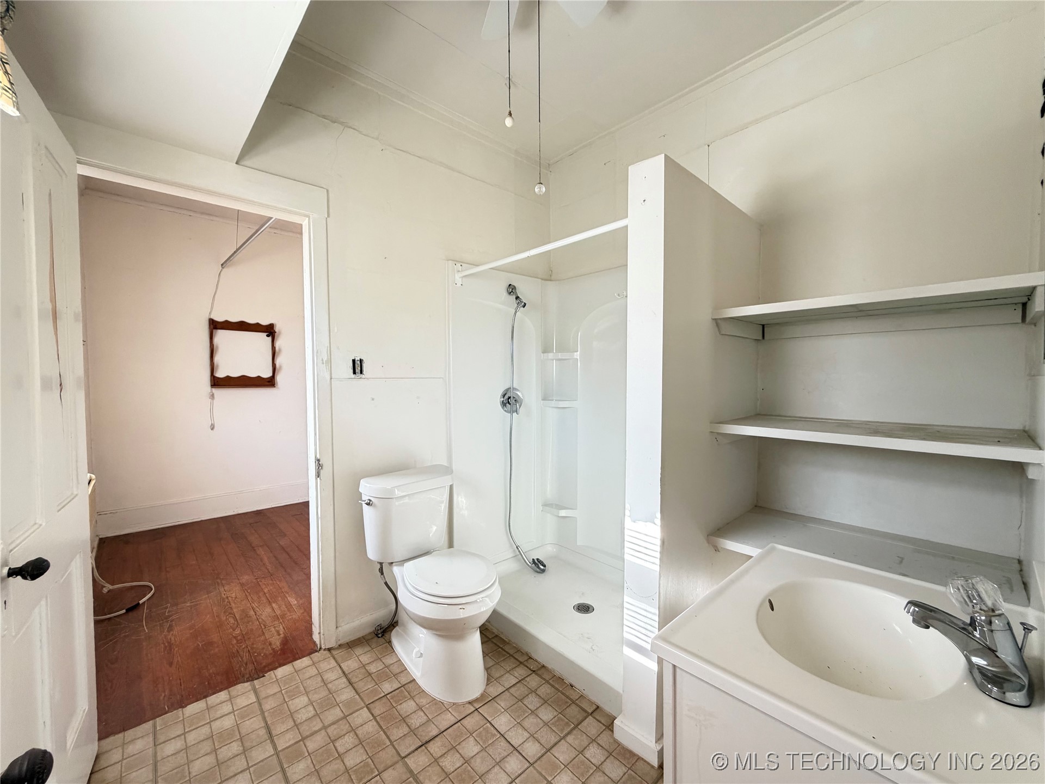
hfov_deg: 102.1
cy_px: 392
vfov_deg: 85.7
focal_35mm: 14
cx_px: 522
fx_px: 423
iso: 320
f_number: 2.2
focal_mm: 2.22
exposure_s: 1/121
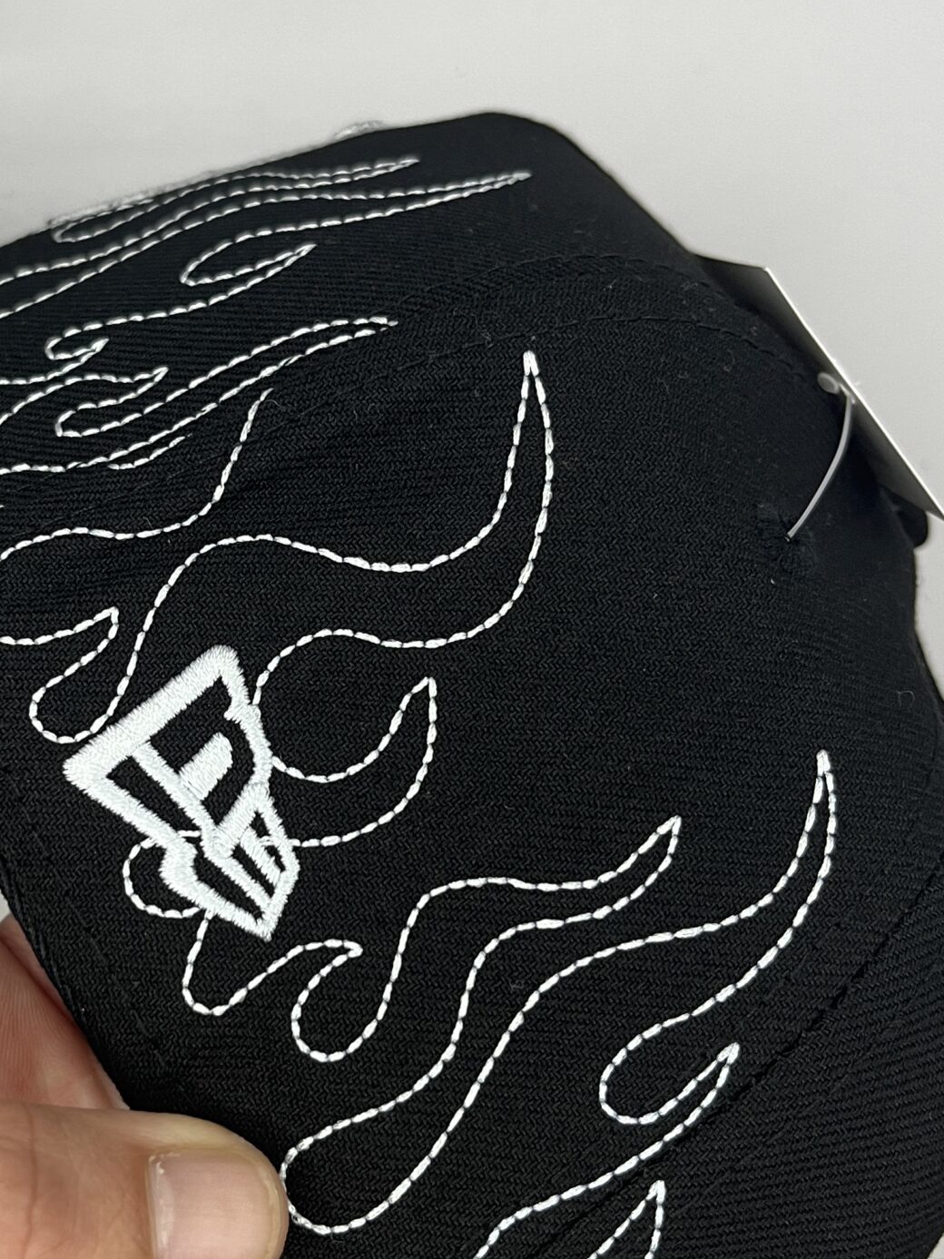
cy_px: 627
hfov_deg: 29.6
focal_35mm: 48
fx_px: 1746
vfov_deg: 39.7
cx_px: 189
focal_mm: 5.1
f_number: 1.6
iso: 64
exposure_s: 1/50
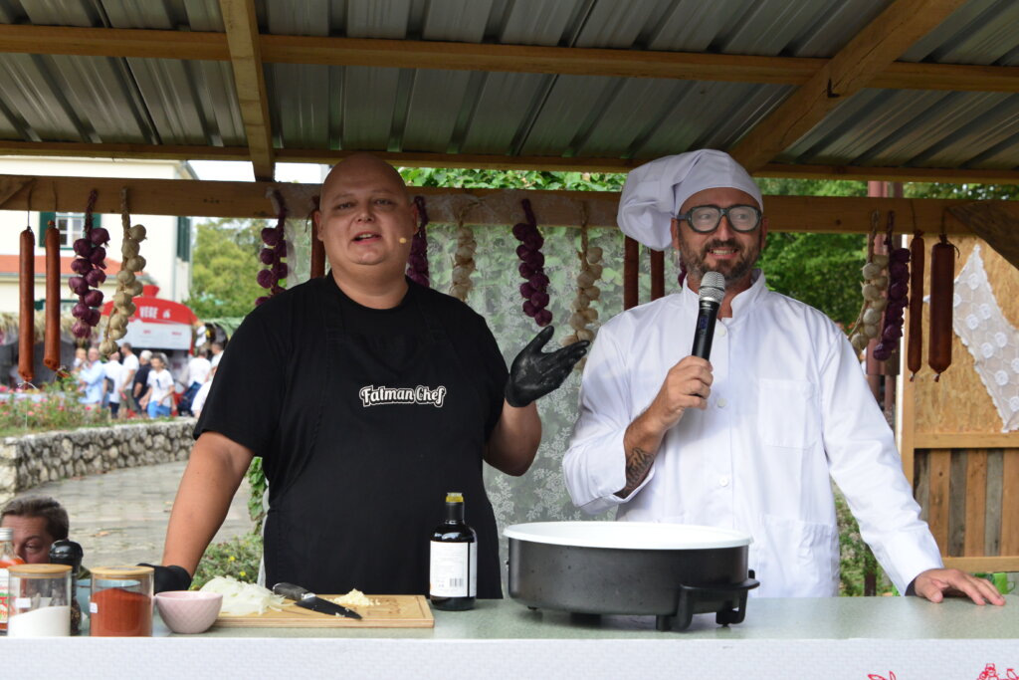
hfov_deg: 32.4
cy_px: 340
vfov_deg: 21.9
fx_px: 1755
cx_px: 510
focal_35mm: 62
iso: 2000
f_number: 7.1
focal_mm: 62
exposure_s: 1/200
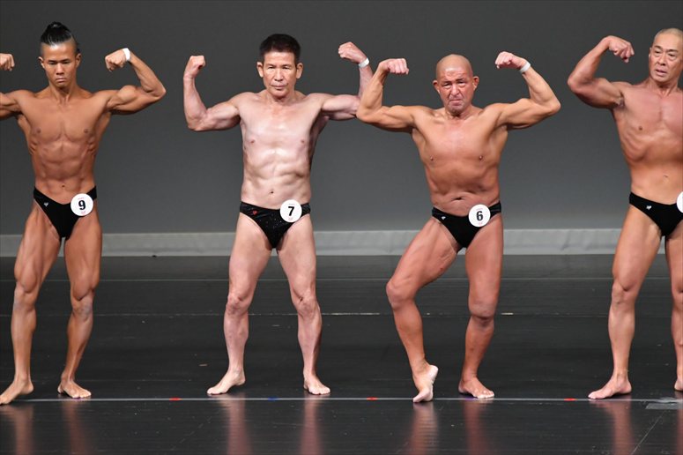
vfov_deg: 4.0
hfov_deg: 6.0
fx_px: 6542
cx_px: 342
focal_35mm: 345
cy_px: 228
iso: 4000
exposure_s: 1/400
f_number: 5.6
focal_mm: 230
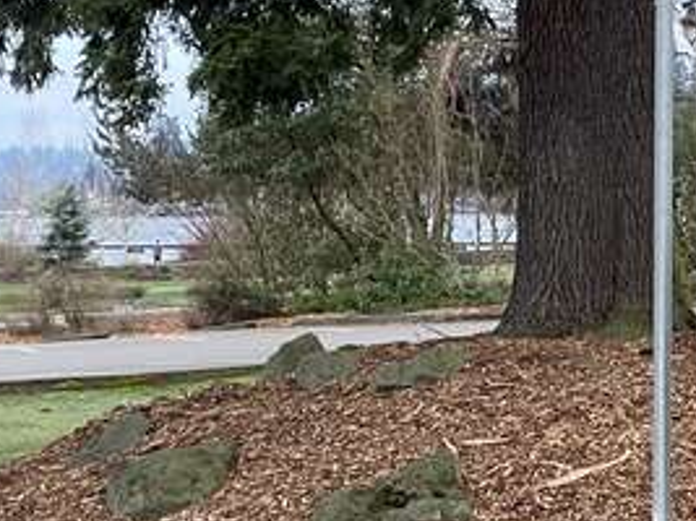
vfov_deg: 9.5
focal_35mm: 156
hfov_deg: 12.2
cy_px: 271
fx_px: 3135
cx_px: 1001
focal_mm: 6
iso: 200
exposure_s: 1/99
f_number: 2
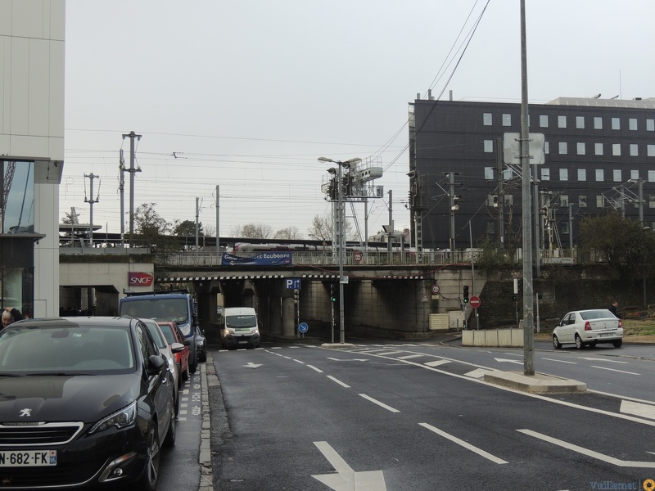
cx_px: 328
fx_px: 889
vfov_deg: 30.9
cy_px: 246
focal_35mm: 47
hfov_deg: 40.4
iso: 100
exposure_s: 1/160
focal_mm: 8.3
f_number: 3.5
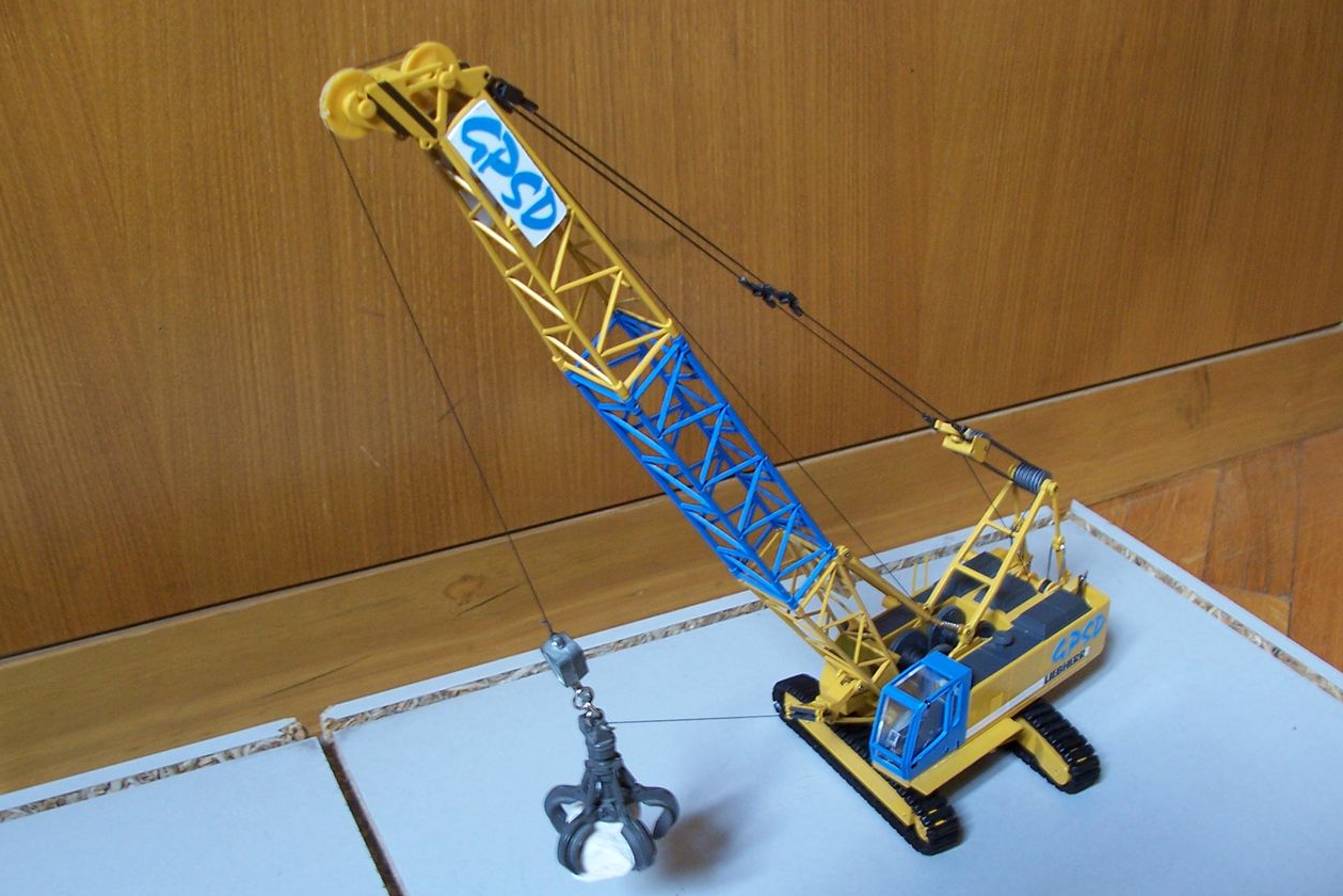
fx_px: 1381
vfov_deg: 35.9
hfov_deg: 51.9
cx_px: 675
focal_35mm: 37
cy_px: 509
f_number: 2.8
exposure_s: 1/8
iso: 140
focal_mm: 6
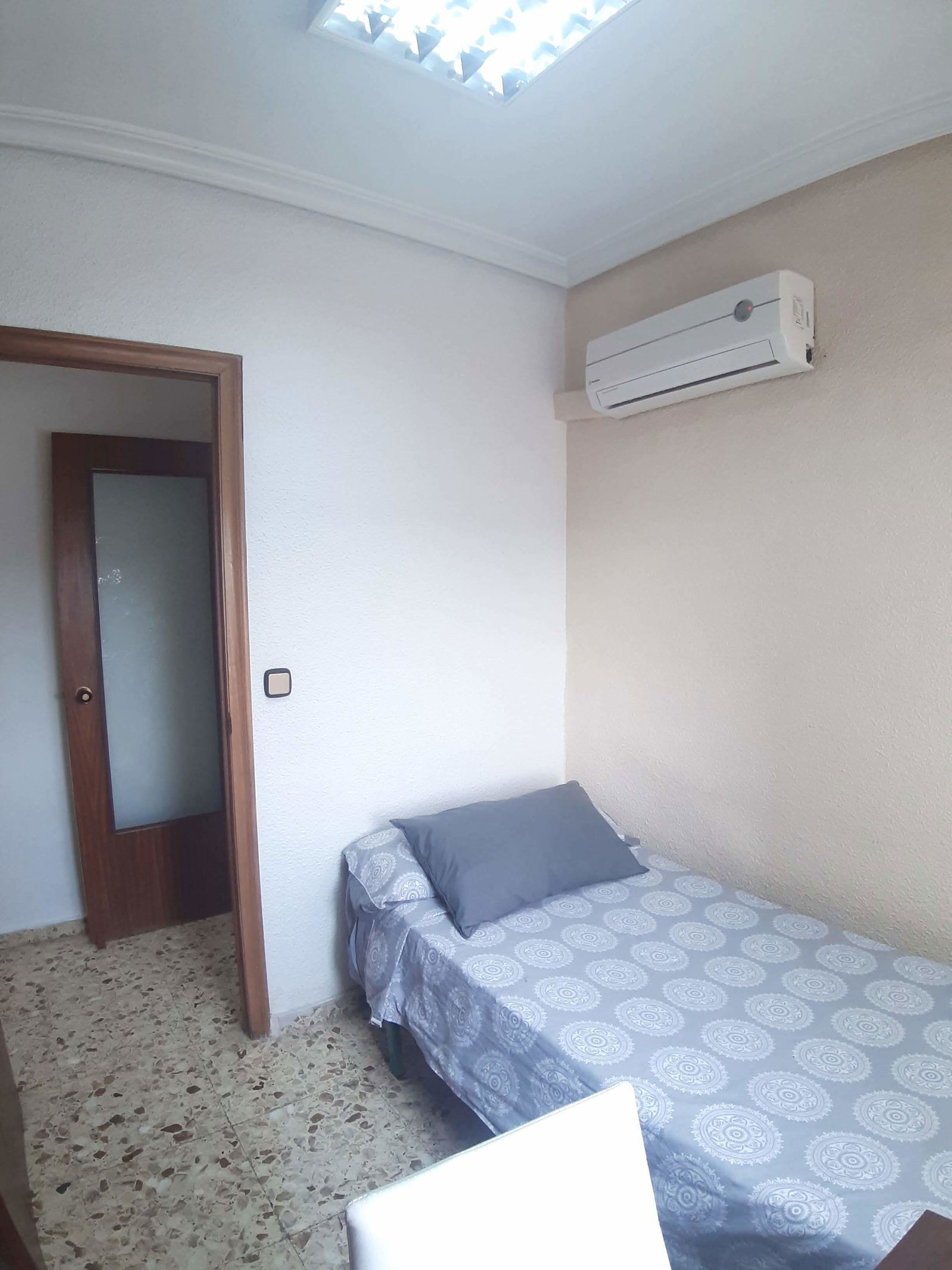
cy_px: 635
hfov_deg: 71.6
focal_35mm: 18
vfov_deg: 87.8
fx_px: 660
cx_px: 476
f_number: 2.4
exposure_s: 1/50
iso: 100
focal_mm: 1.87
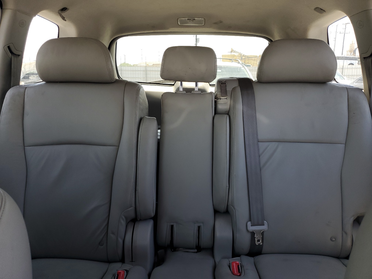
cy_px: 140
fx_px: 279
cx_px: 186
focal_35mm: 26
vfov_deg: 53.1
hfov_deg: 67.3
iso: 57
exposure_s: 1/120
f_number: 1.5
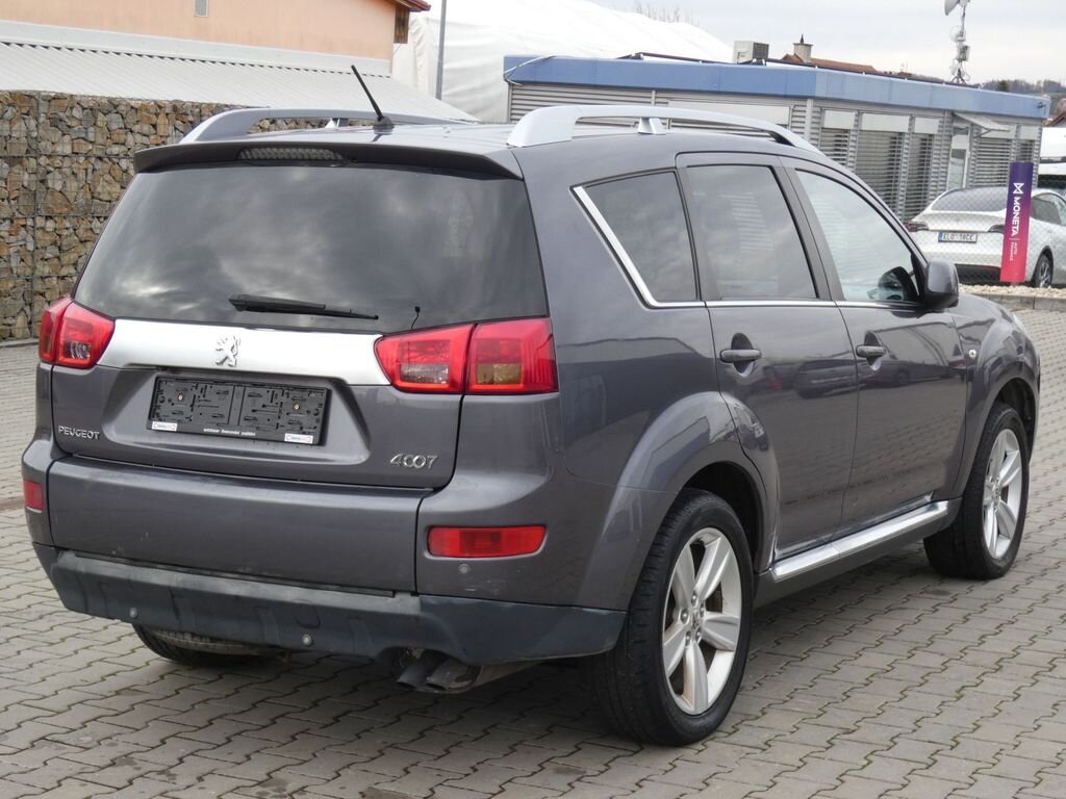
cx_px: 533
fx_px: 1940
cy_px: 400
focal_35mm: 63
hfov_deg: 30.7
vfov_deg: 23.3
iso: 125
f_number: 5.6
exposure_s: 1/80
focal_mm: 11.3
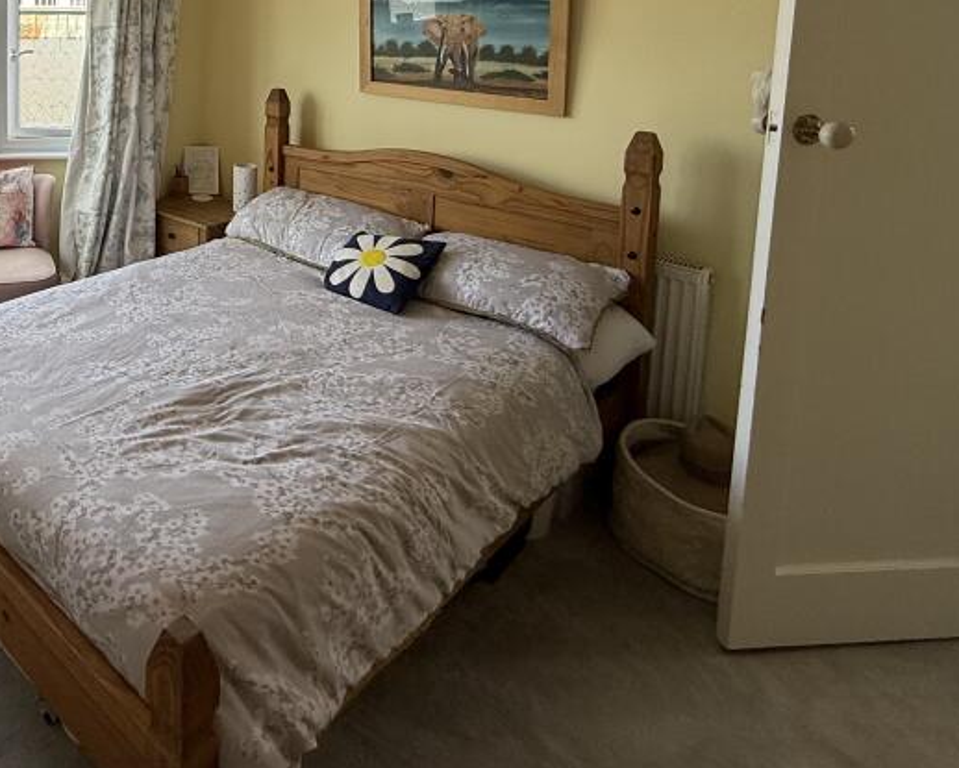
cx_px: 109
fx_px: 767
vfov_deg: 47.7
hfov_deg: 56.0
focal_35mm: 27
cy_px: 74
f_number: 2.2
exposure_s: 1/232
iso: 50
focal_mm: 2.22
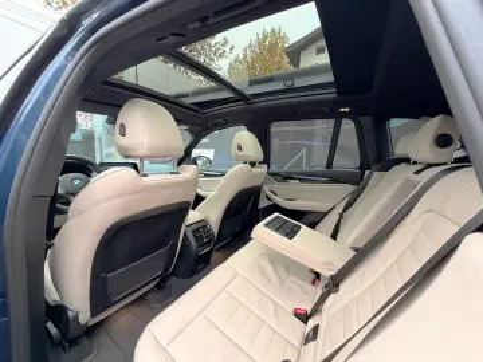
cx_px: 242
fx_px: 195
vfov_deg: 85.7
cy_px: 181
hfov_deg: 102.1
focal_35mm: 14
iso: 200
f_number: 2.2
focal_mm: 2.22
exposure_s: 1/121
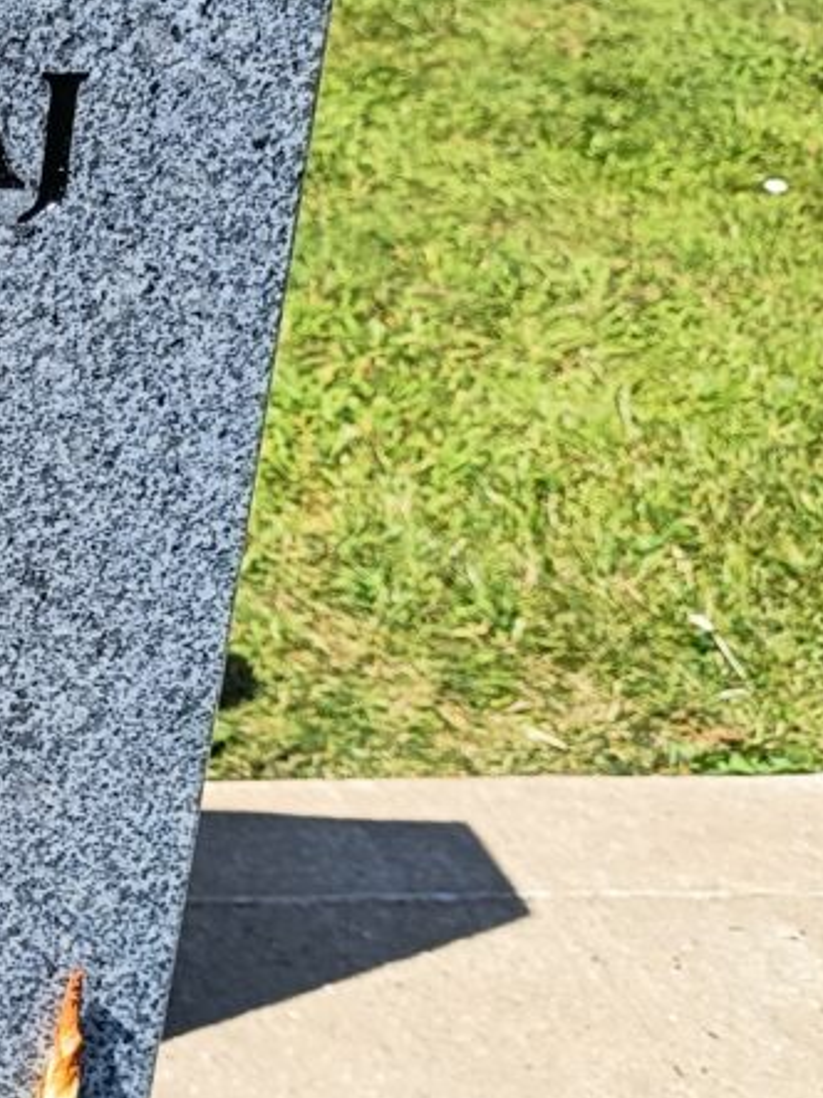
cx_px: -659
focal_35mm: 78
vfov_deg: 24.7
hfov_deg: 16.0
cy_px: 255
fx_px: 2474
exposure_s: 1/765
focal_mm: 5.59
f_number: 1.88
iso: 51
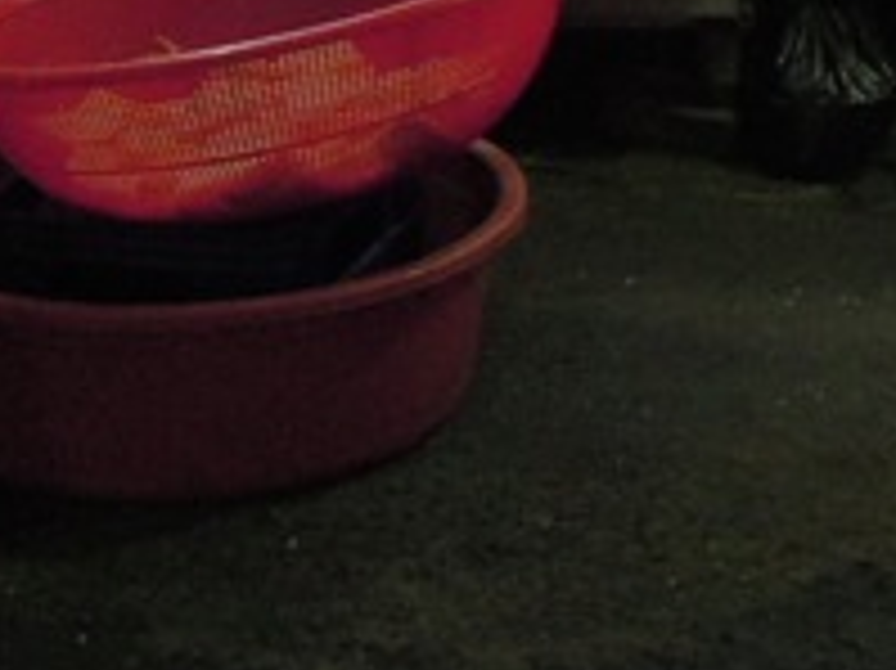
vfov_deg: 9.9
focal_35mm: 141
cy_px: -553
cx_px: 1292
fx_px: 3647
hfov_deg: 13.3
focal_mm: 5
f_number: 2.8
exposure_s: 1/30
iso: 400
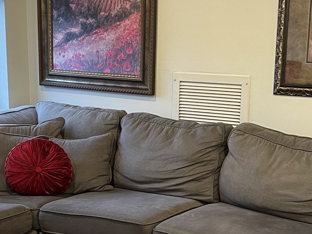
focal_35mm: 66
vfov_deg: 21.8
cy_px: 203
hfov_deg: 29.4
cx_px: 166
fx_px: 595
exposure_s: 1/60
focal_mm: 5.1
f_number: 1.6
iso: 320
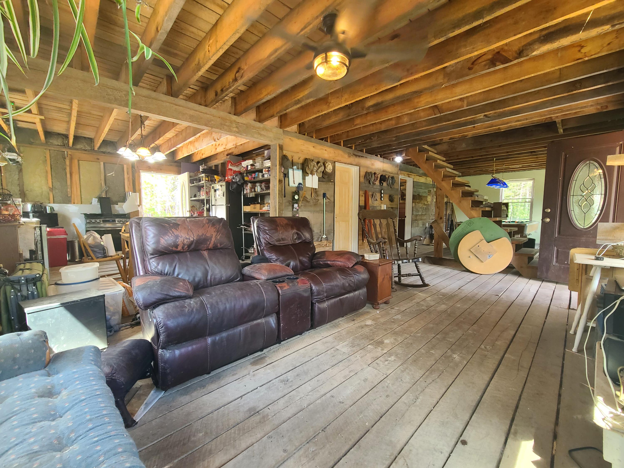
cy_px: 234
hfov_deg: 106.2
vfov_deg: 89.9
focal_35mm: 13
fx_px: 234
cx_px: 312
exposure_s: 1/60
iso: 250
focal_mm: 2.2
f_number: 2.2
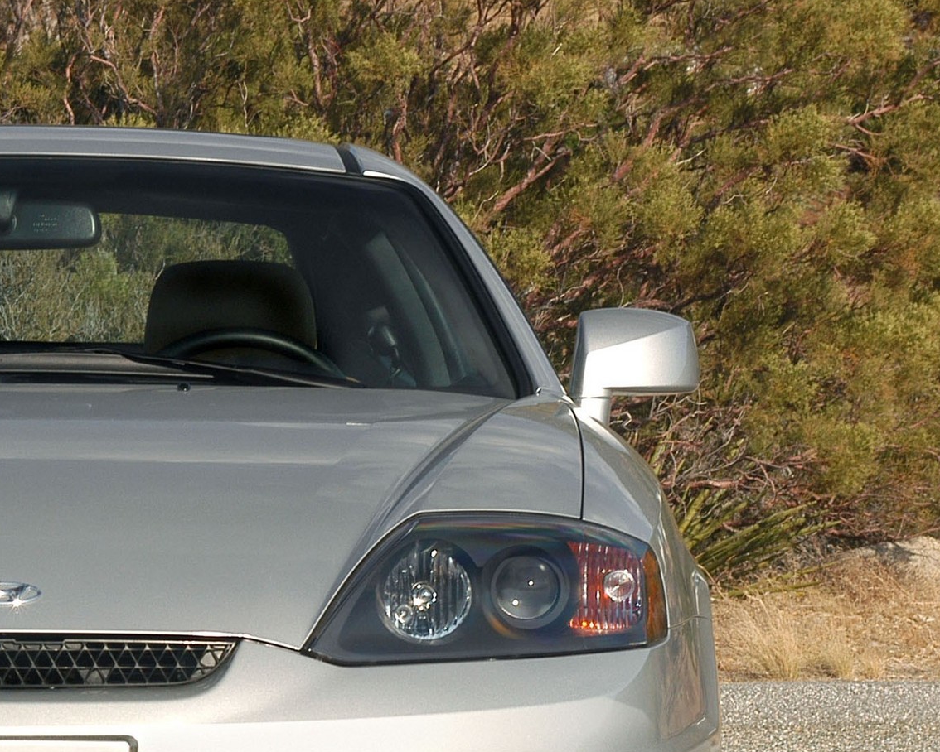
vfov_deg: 7.1
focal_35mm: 217
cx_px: -19
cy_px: 641
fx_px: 6039
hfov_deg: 8.8
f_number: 14
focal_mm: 70
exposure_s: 1/80
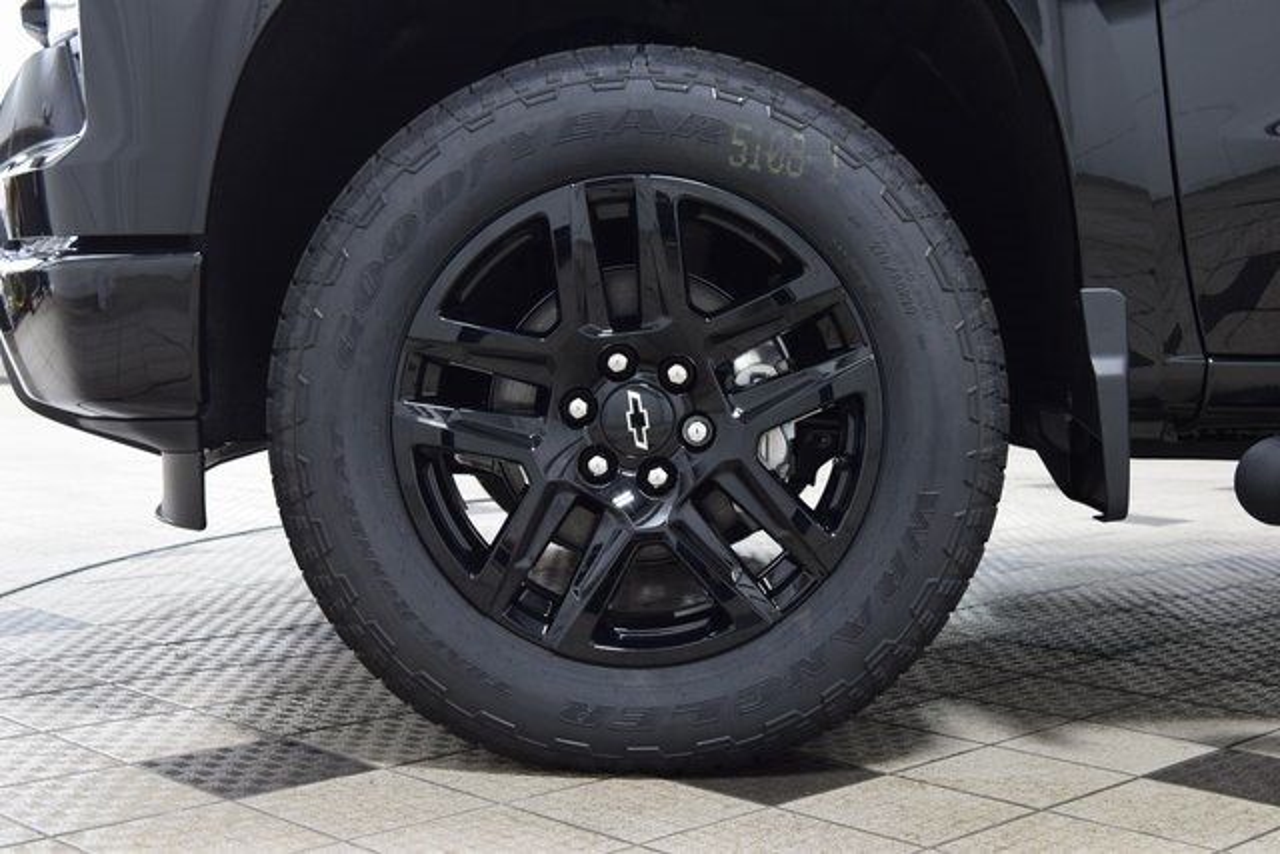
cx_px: 640
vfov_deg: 26.5
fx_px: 1814
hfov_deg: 38.9
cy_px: 427
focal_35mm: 51
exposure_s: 1/15
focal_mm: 34
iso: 1100
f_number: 6.3
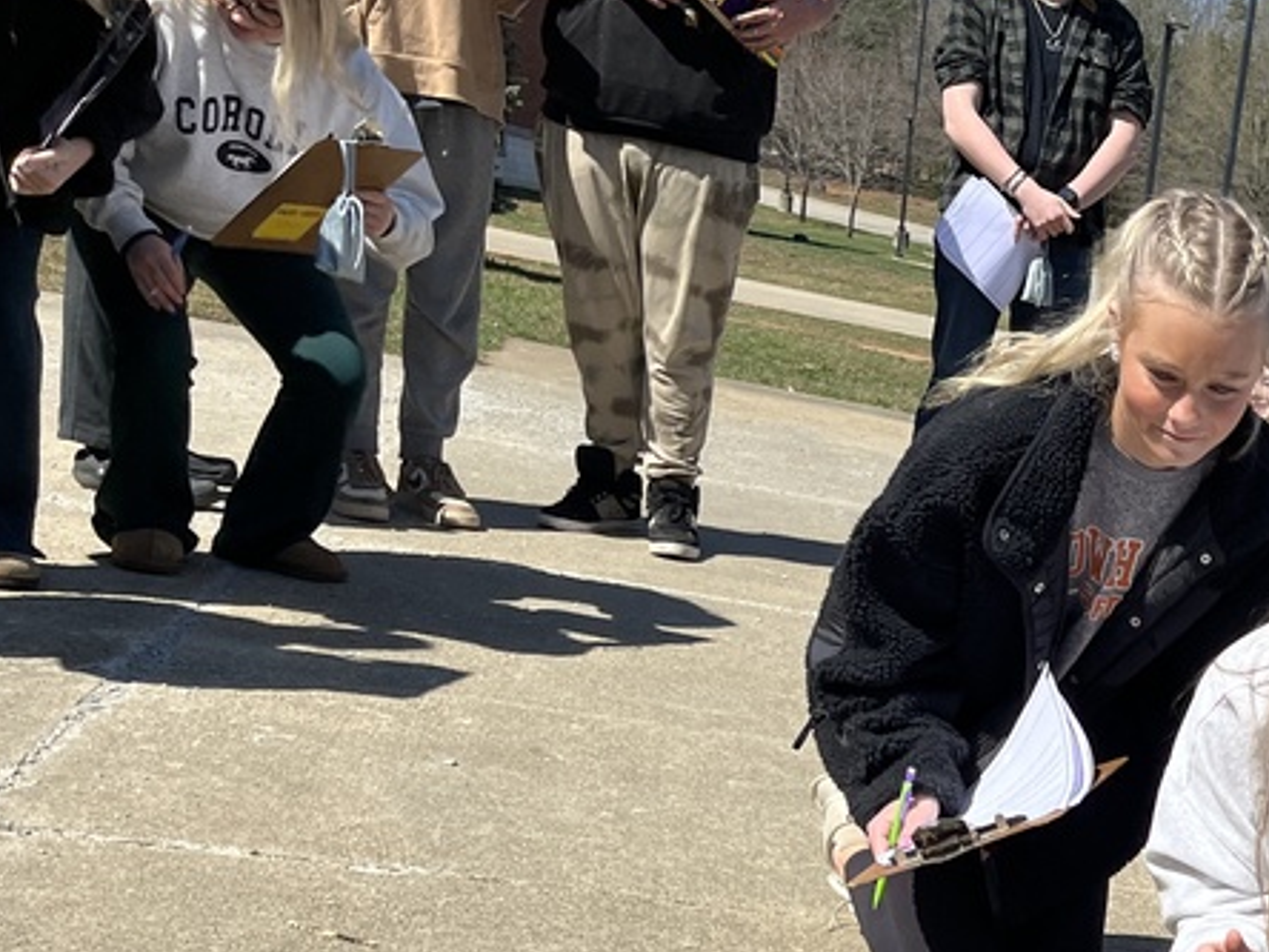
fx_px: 2200
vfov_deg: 23.3
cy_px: 975
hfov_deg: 29.5
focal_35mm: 60
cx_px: 1335
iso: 50
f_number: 1.6
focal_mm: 5.1
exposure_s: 1/4651
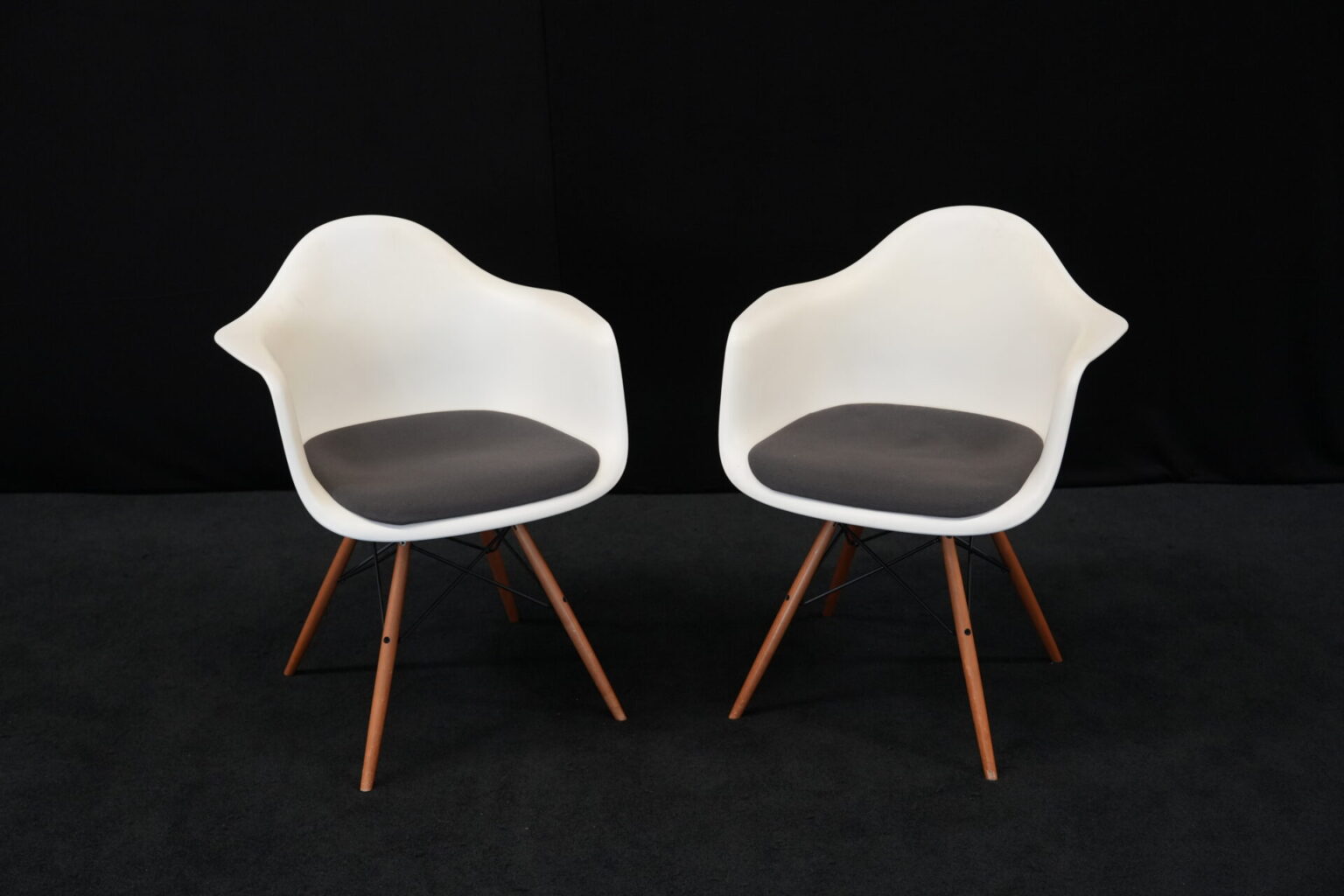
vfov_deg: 35.1
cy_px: 448
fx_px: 1419
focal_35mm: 38
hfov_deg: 50.7
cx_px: 672
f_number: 4
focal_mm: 38
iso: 3200
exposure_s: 1/160
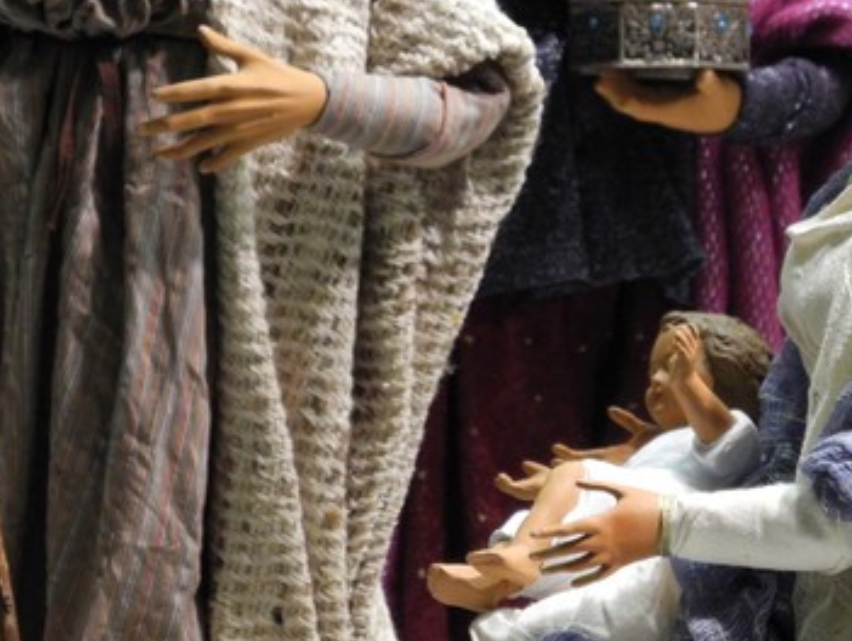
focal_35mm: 239
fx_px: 5889
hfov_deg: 8.3
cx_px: 488
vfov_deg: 6.2
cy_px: 151
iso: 400
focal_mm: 22.5
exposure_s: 1/61.1
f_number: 4.5
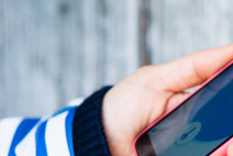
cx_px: 274
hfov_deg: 10.0
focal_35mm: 202
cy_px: 80
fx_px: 1309
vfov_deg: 6.8
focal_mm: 55
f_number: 2
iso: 100
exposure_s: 1/200
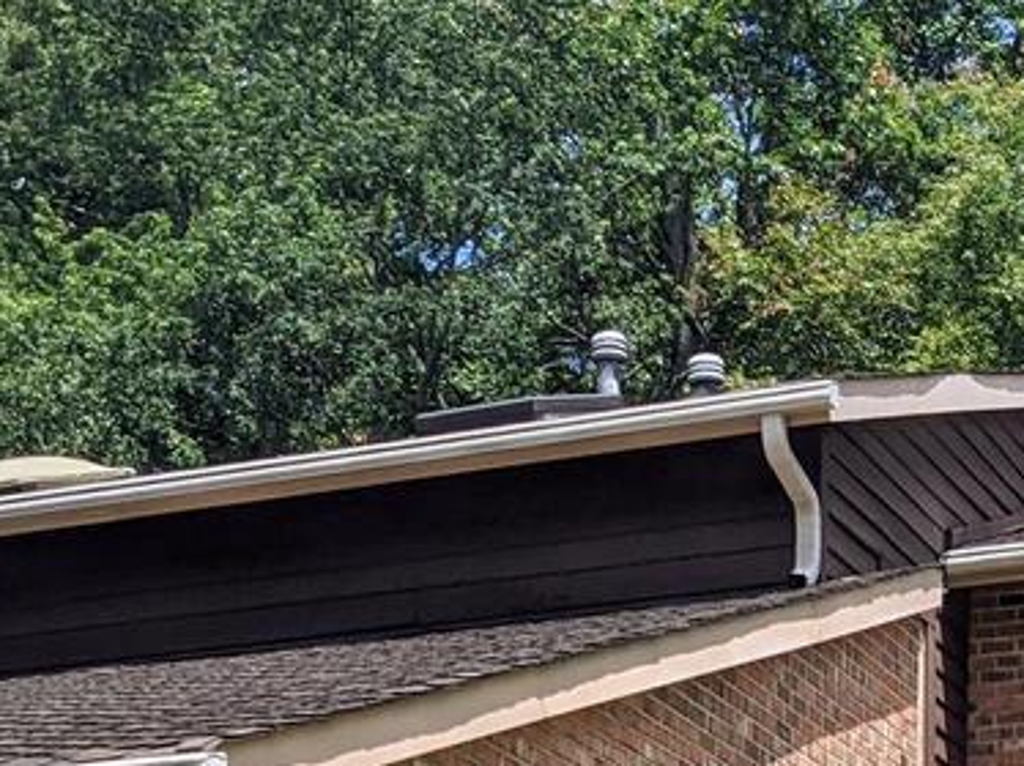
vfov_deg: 12.8
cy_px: 1431
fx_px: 3075
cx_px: 471
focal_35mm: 104
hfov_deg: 18.9
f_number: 1.73
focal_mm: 4.38
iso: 61
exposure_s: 1/2611
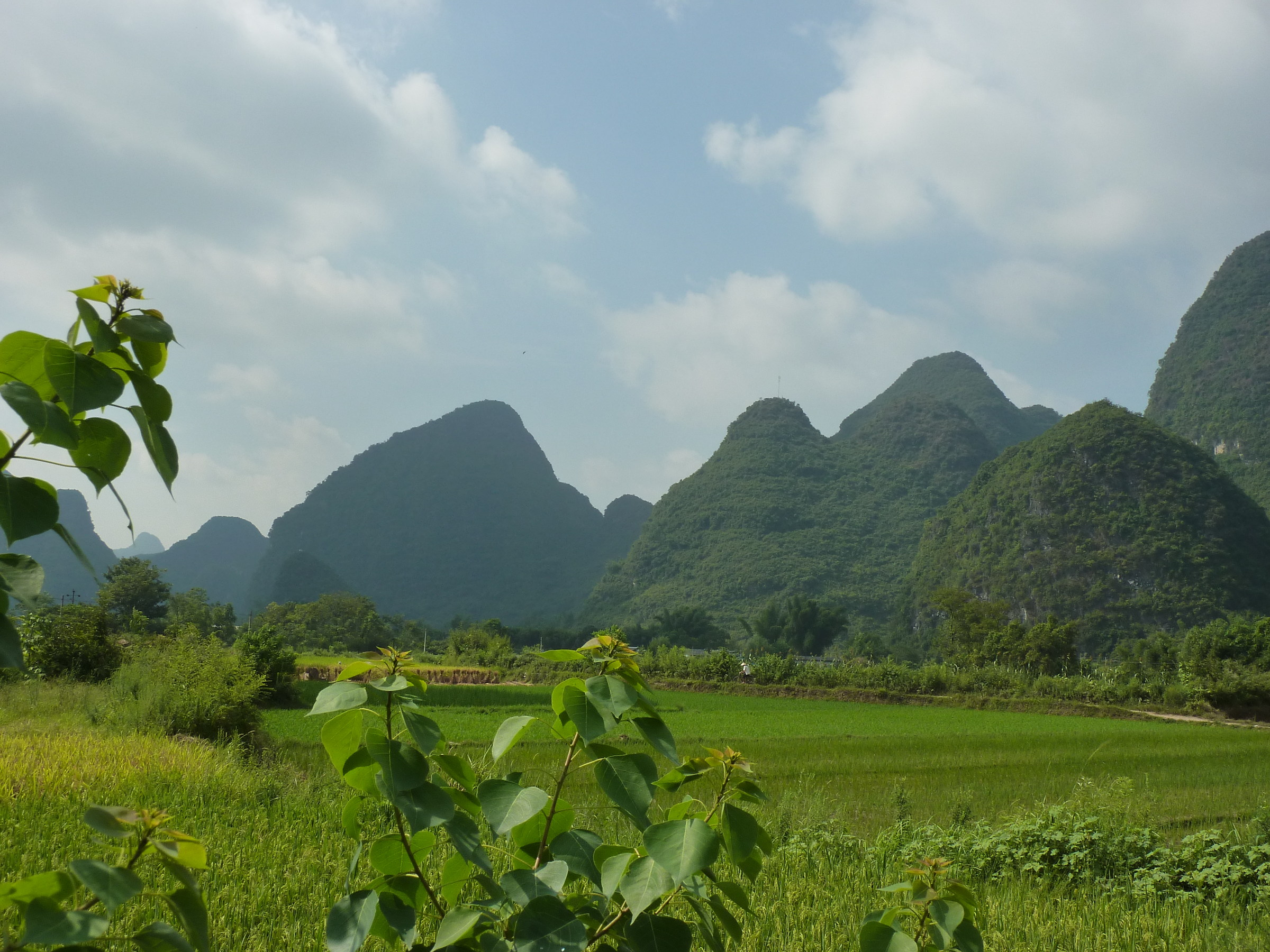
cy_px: 476
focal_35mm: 37
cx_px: 635
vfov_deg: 38.7
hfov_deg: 50.1
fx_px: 1357
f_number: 5.6
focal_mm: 6.1
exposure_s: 1/640
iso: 125
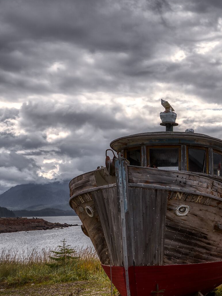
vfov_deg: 30.4
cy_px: 204
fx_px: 539
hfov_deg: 21.9
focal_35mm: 63
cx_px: 249
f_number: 5.6
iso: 100
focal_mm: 28
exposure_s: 1/320
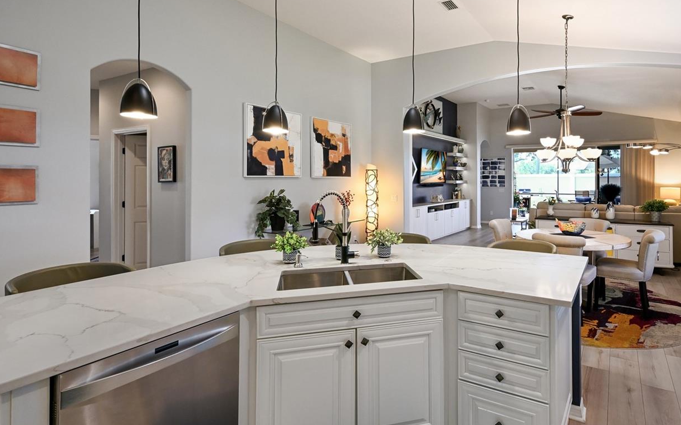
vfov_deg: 59.2
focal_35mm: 20
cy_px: 172
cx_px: 407
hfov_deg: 84.1
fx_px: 371
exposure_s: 1/15
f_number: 8
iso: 800
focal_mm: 15
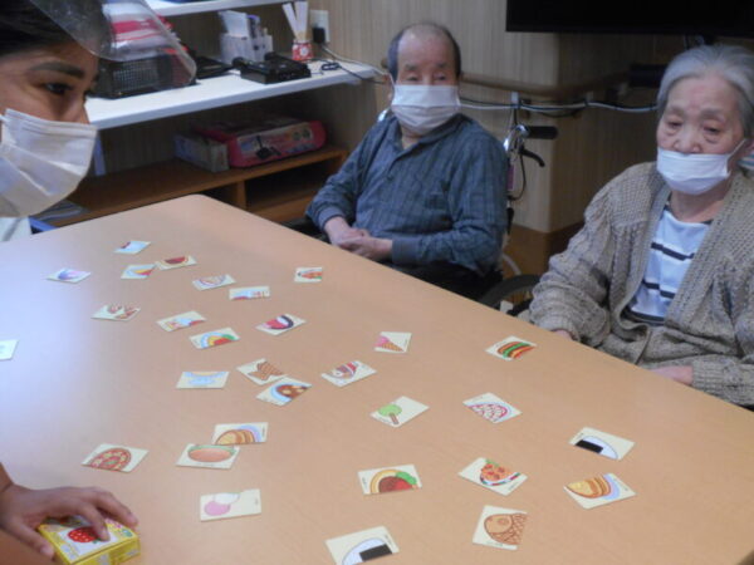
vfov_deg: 32.9
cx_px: 377
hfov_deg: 42.9
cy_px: 282
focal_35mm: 44
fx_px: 958
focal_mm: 7.7
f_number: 4.2
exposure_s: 1/30
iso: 280
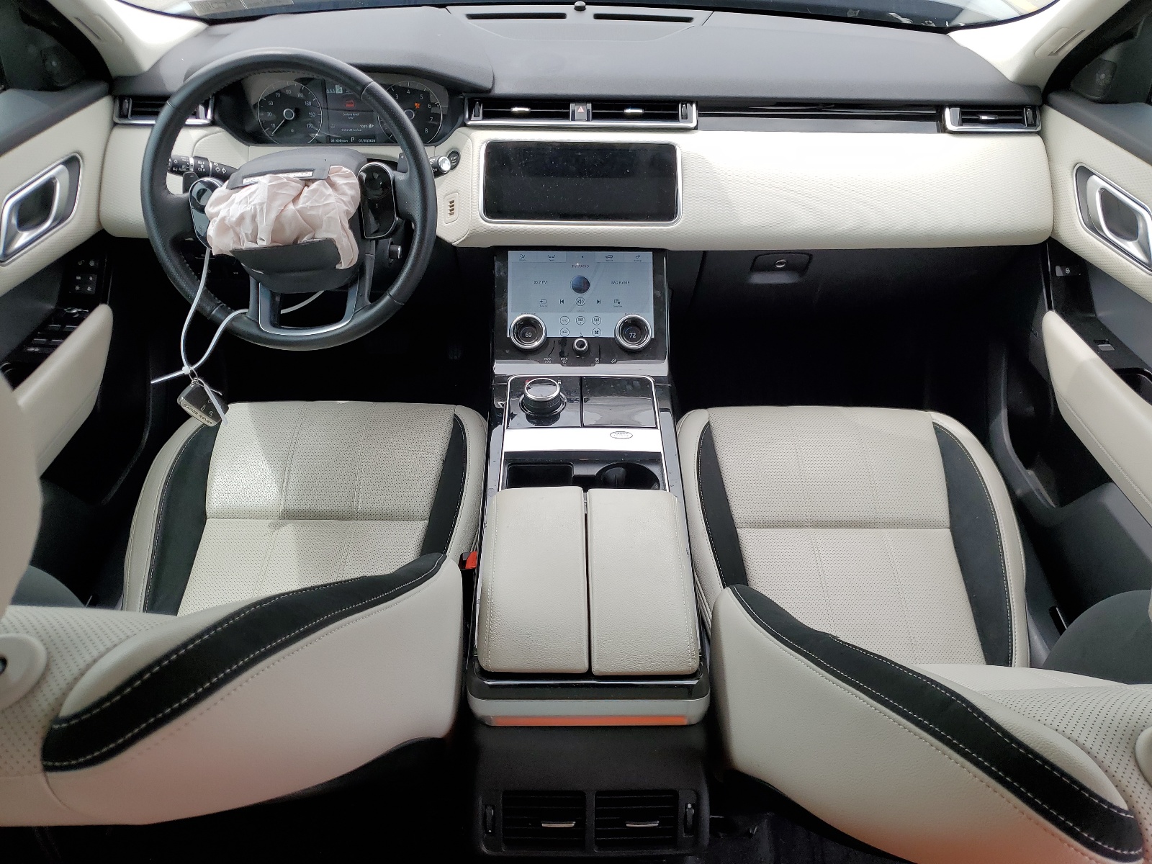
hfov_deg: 67.3
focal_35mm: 26
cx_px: 576
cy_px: 432
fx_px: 865
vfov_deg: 53.1
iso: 50
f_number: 1.5
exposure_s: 1/667
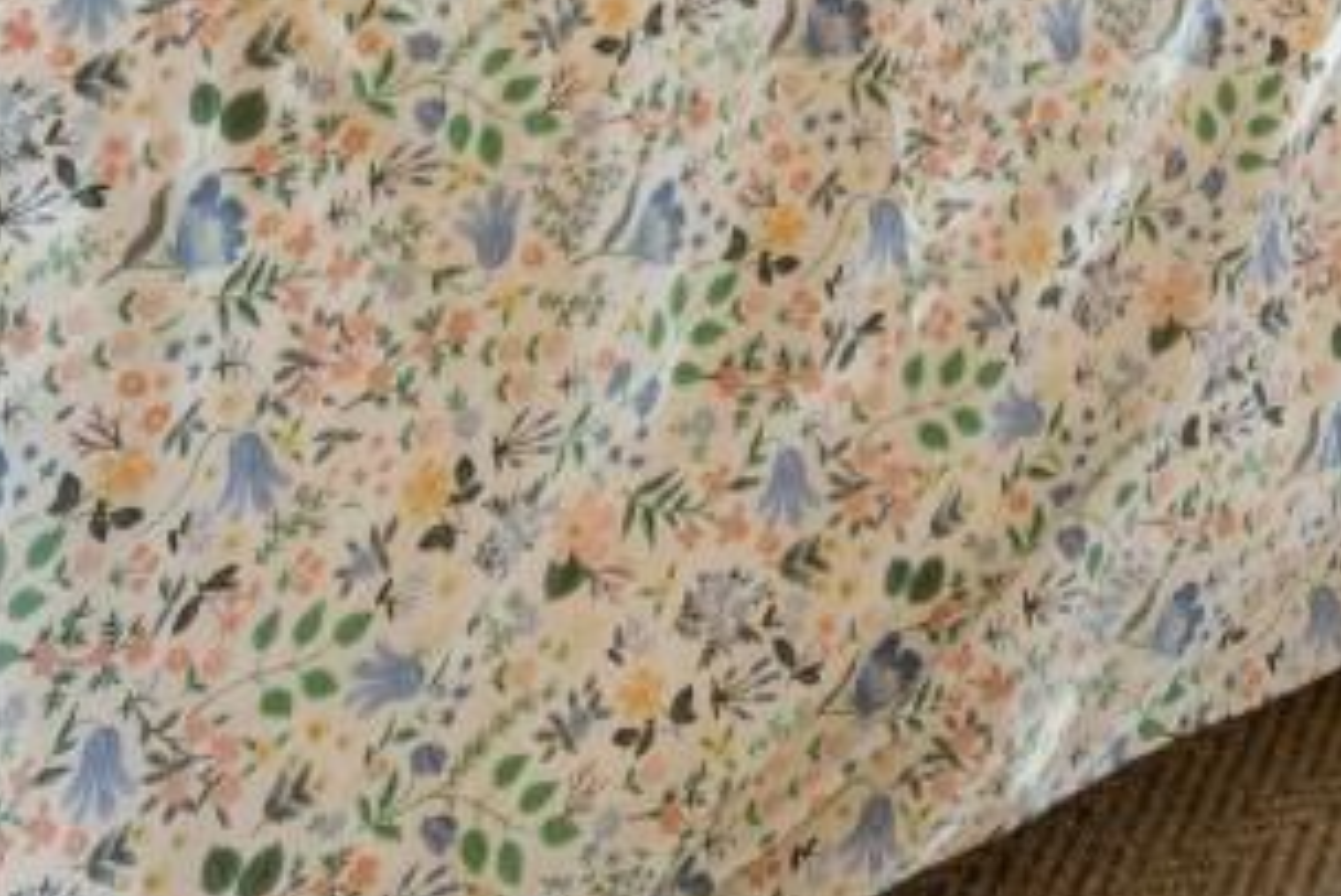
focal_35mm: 80
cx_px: 1570
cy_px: -1240
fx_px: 2981
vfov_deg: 13.0
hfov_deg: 23.4
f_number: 4.5
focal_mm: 10
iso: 100
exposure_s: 1/2
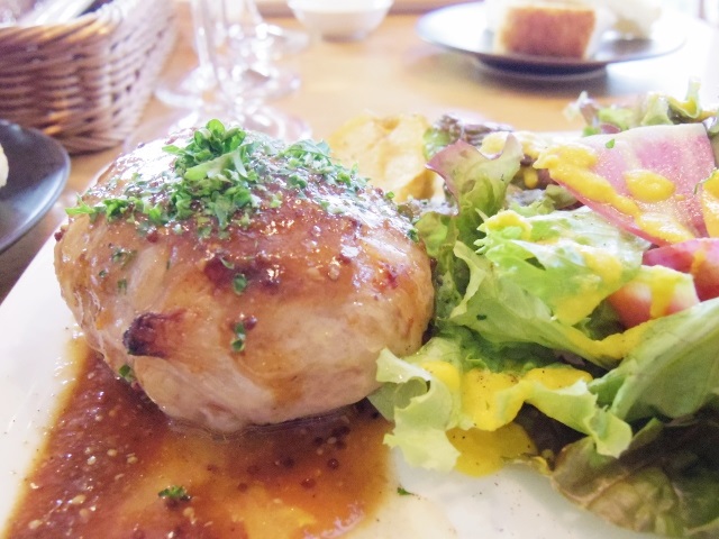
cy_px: 270
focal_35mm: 29
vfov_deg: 48.2
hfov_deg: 61.7
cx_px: 360
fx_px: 602
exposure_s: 1/30
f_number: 3.2
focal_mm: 6.2
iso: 3200
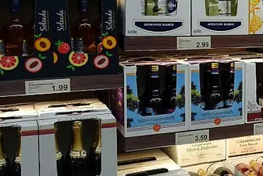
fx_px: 526
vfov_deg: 18.8
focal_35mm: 72
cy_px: 48
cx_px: 354
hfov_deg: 24.1
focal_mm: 8.8
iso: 125
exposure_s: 1/50
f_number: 2.8
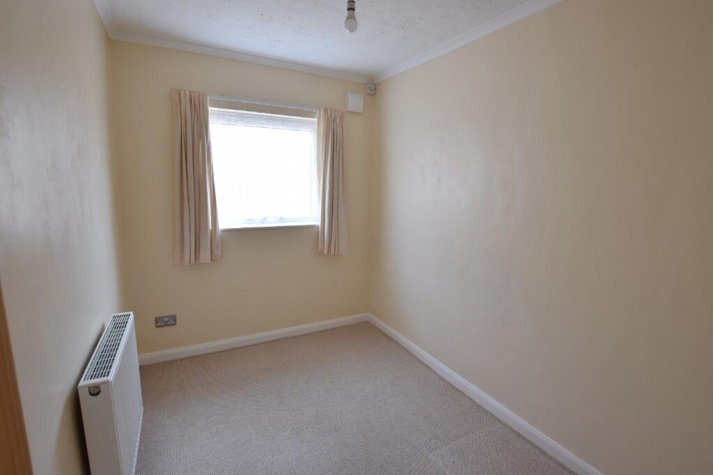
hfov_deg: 95.0
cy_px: 238
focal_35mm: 16
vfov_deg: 72.1
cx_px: 356
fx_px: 327
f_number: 5.6
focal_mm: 11
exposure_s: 1/13
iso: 100
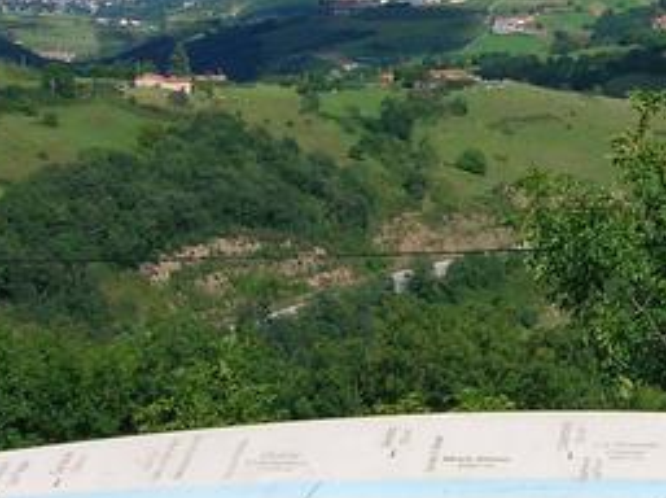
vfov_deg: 13.9
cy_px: 254
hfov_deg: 18.0
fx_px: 2037
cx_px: 715
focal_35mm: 106
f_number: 4.9
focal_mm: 5.7
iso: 50
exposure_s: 1/568
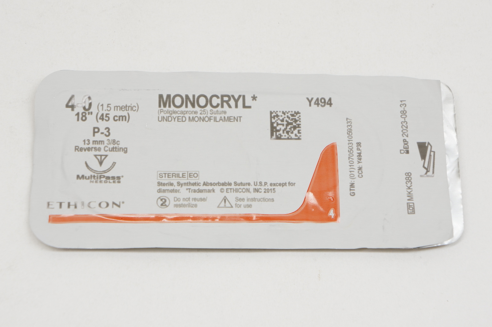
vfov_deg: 16.8
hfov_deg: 25.1
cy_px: 164
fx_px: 1106
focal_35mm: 81
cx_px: 246
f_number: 7.1
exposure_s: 1/60
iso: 400
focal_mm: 54
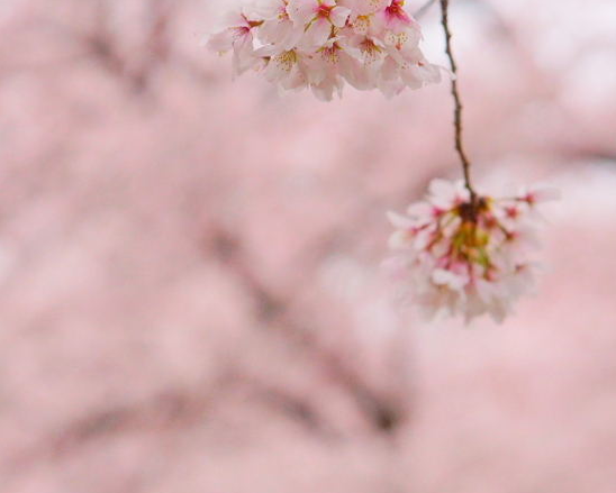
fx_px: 3356
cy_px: 183
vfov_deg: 8.4
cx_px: 160
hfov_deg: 10.5
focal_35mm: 184
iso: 800
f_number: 3.5
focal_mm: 70
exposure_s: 1/2500
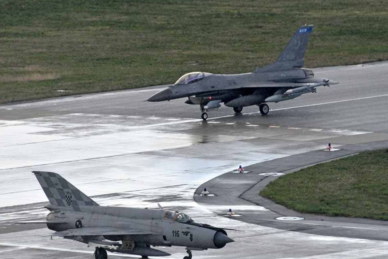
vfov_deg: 2.7
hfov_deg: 4.1
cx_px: 187
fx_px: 5486
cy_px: 141
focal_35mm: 509
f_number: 13
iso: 400
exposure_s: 1/500
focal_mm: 400
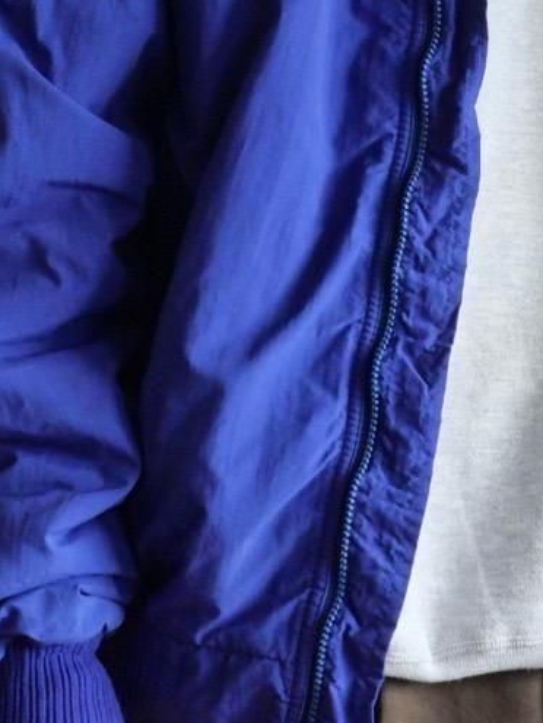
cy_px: 232
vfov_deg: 8.0
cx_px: 419
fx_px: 5180
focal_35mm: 248
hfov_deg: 6.0
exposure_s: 1/125
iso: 1600
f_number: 3.9
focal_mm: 48
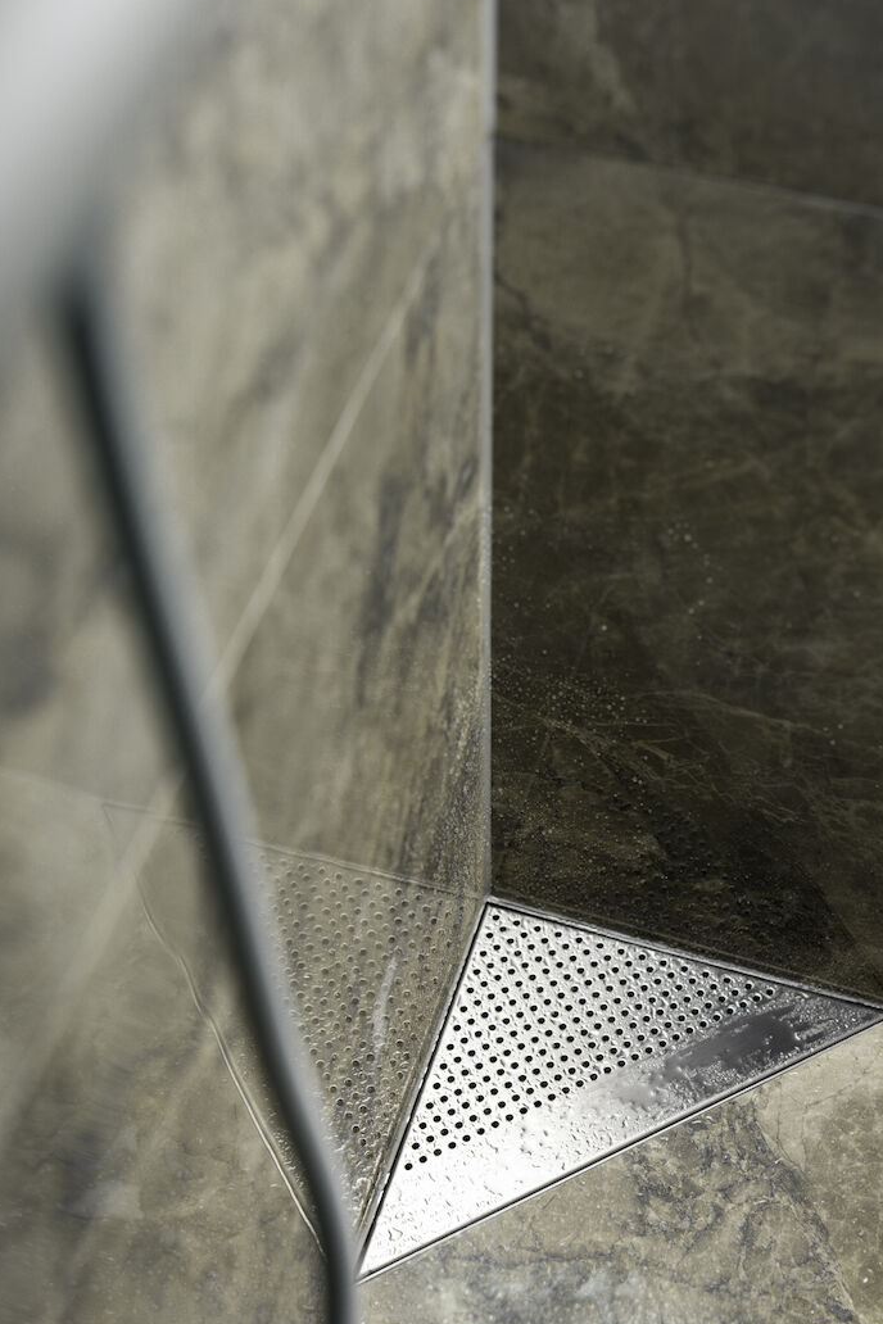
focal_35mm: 62
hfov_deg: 21.9
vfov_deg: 32.4
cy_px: 698
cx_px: 497
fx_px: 2281
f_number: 2.8
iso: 50
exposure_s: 1/125
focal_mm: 50
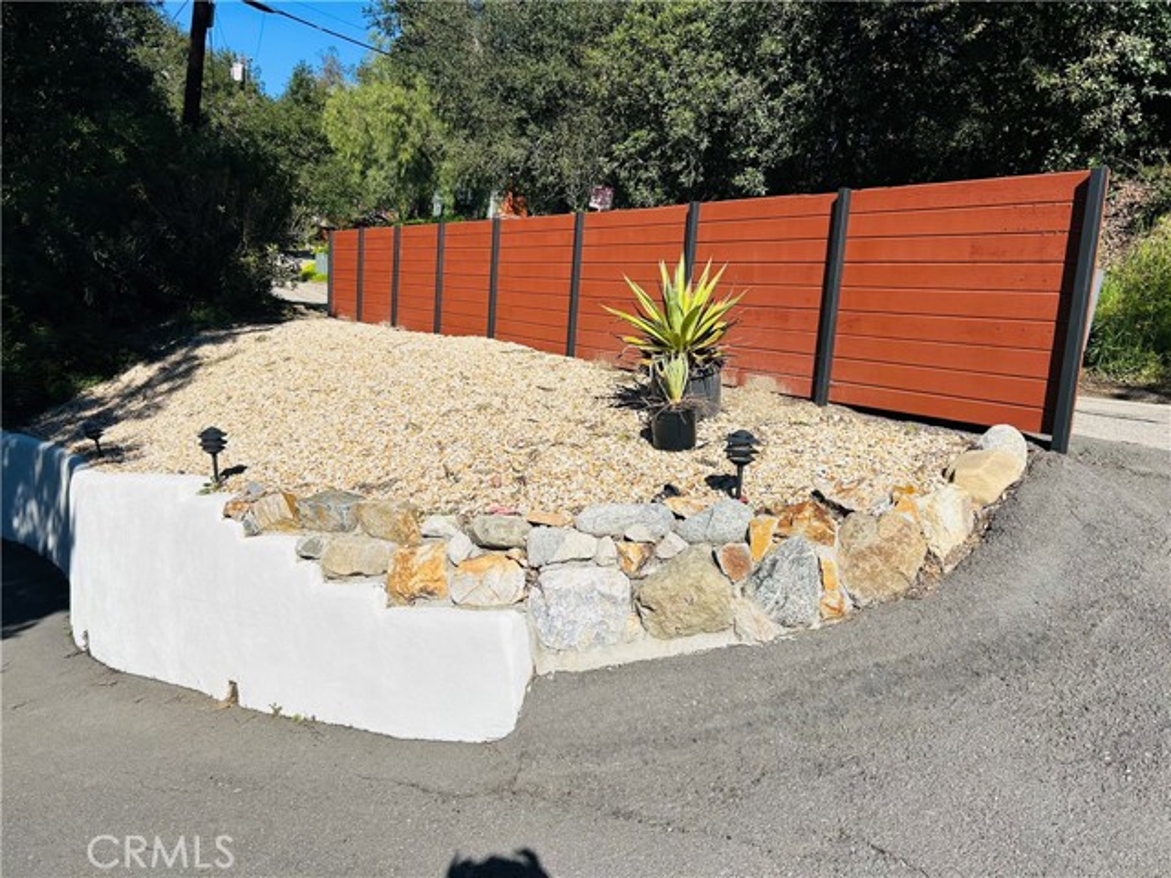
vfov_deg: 53.1
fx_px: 880
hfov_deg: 67.3
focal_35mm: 26
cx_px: 586
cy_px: 439
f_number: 1.5
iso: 50
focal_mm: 5.7
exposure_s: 1/8000
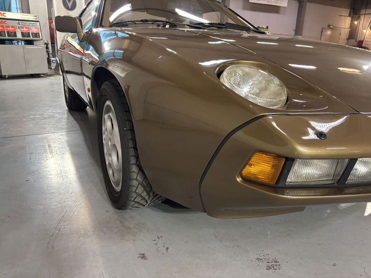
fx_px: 279
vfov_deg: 53.1
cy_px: 139
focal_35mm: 26
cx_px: 186
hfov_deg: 67.3
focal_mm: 5.96
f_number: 1.6
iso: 200
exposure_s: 1/50
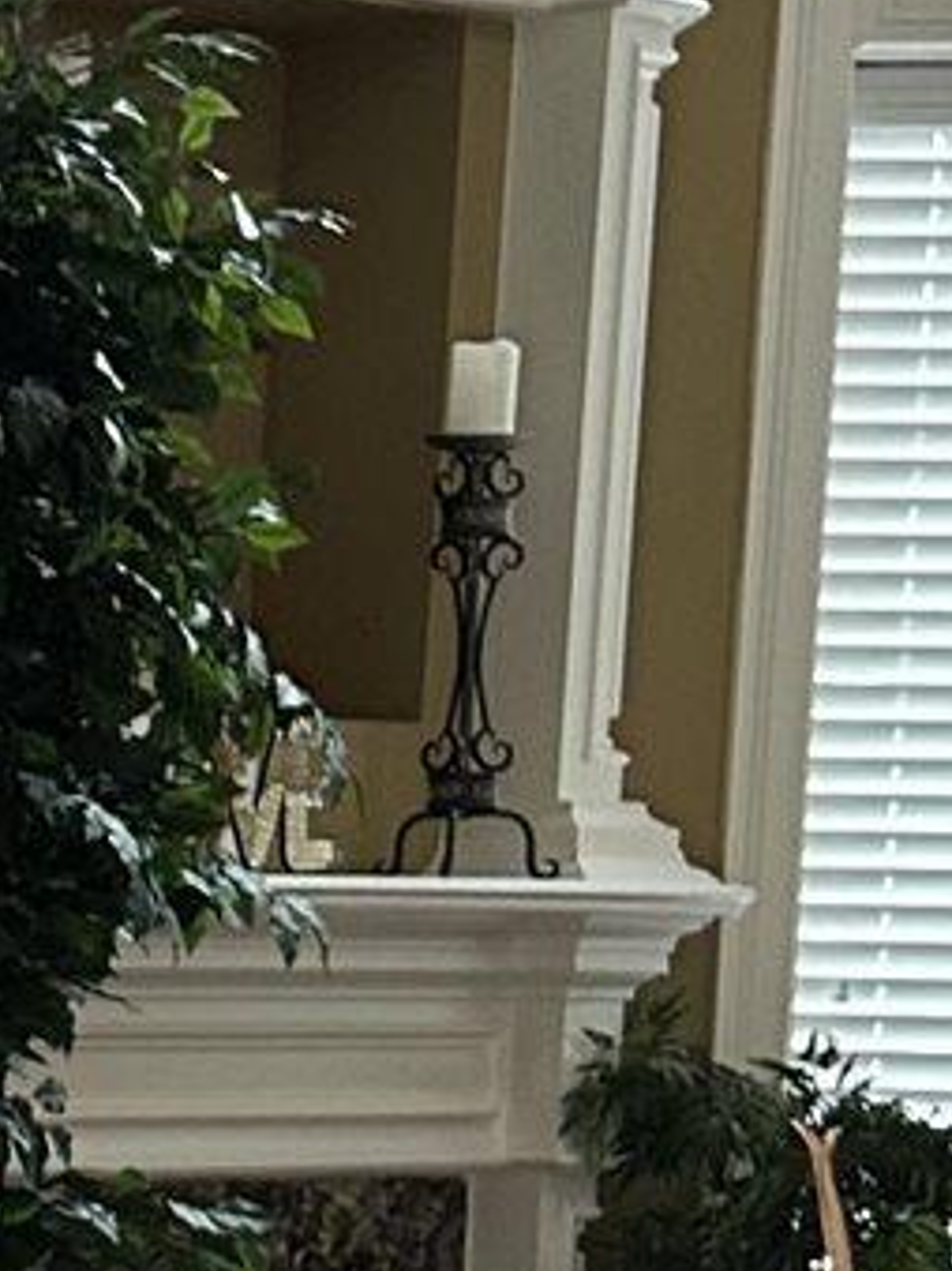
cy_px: 1507
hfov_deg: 8.0
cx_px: -1743
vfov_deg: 11.9
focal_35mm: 163
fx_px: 5981
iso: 125
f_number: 1.78
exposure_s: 1/60
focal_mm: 6.86
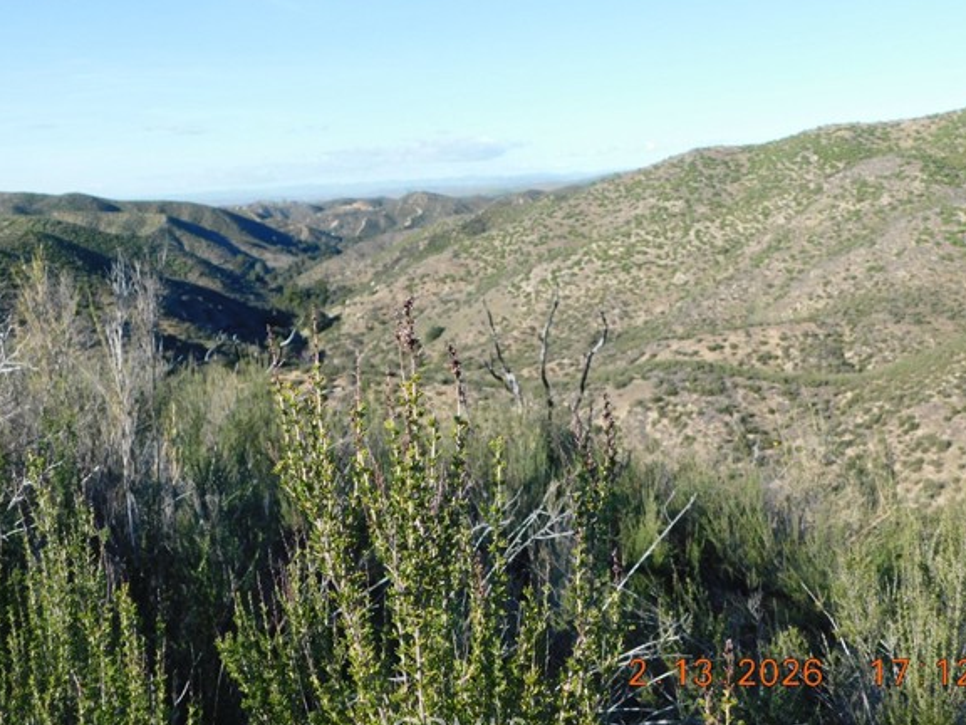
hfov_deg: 46.8
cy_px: 354
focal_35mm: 40
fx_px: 1116
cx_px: 506
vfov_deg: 36.0
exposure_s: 1/640
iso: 125
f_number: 3.5
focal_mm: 6.3
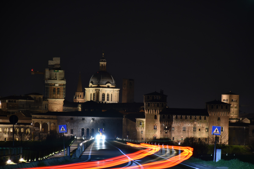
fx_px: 1482
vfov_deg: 6.5
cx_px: 127
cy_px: 84
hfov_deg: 9.8
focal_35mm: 210
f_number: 5.6
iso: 100
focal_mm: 140
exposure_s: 8
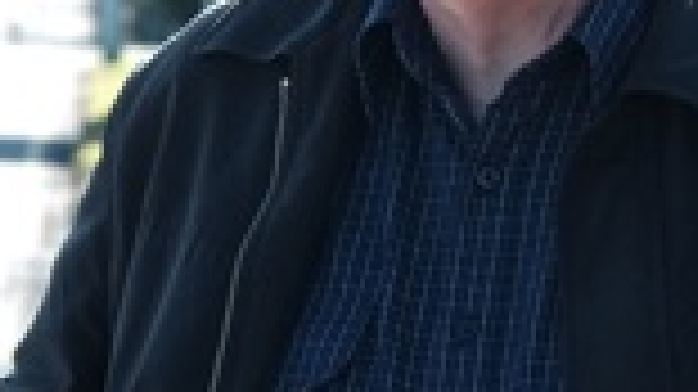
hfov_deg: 5.7
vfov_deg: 3.2
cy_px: -16
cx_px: 180
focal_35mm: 382
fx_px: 7066
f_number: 5.6
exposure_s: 1/100
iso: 100
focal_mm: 55
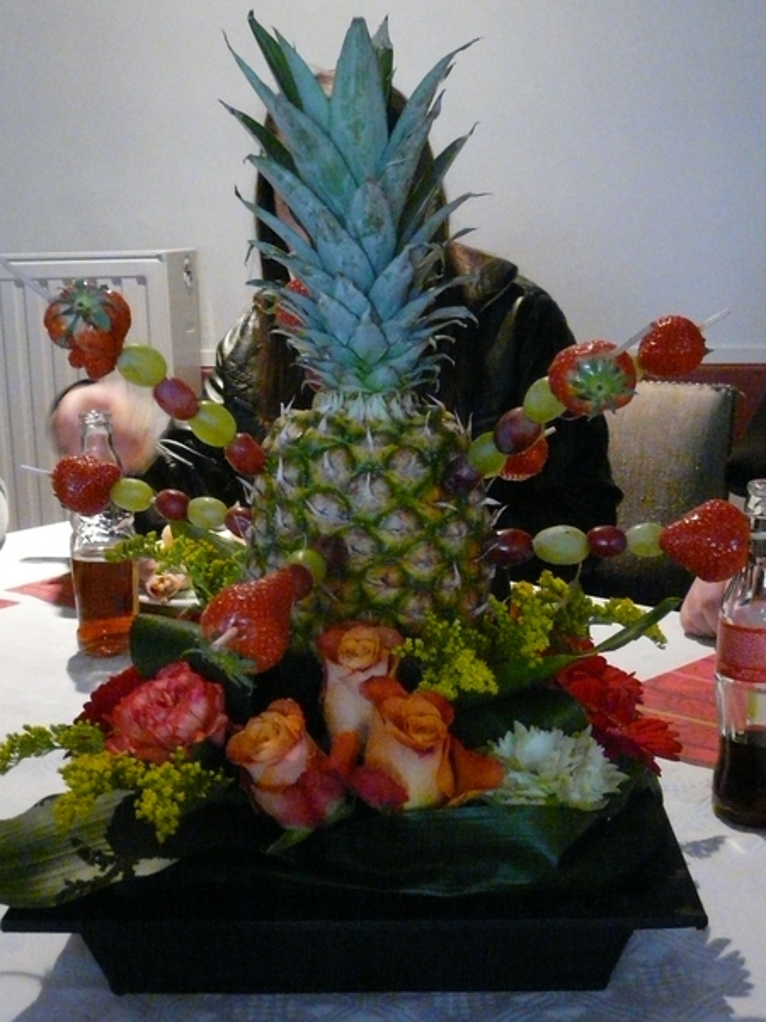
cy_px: 511
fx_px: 1416
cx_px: 383
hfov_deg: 30.3
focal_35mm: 48
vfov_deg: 39.7
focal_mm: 4.9
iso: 800
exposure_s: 1/20
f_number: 2.8
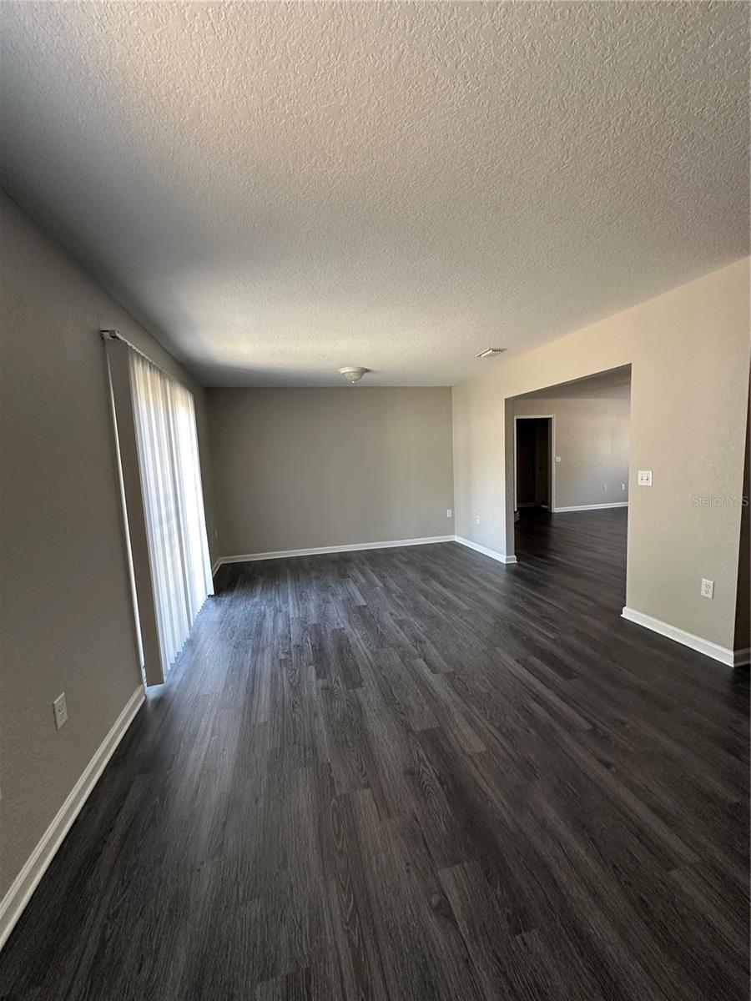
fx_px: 405
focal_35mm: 14
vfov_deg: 102.1
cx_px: 376
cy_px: 500
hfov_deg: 85.7
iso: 250
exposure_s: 1/99
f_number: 2.2
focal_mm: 2.22
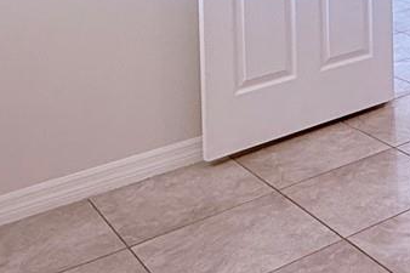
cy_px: -163
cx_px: 592
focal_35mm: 69
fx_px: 785
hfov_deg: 24.0
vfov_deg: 17.3
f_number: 2.2
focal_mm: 2.22
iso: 80
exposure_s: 1/120
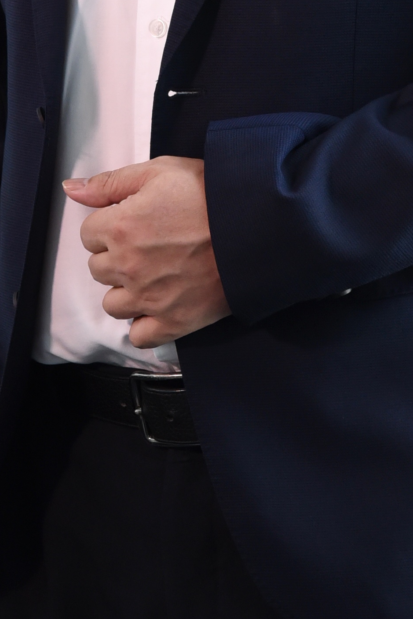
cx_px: 234
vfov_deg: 3.2
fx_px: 11027
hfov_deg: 2.1
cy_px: -179
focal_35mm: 641
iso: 1600
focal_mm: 200
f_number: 5.6
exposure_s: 1/160
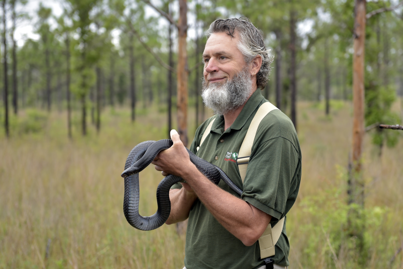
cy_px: 134
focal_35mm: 70
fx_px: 784
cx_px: 202
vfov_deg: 19.5
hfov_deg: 28.8
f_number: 4
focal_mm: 70
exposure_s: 1/250
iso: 400
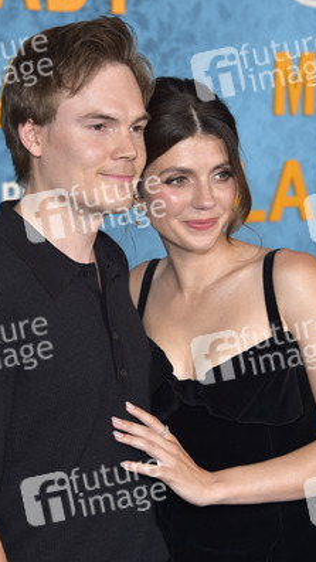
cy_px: 280
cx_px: 135
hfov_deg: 10.9
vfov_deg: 19.3
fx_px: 1655
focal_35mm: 111
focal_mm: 105
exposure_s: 1/200
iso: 640
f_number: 6.3
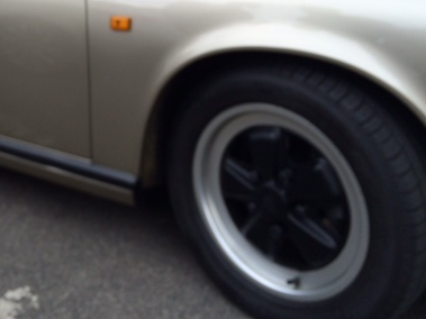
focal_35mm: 49
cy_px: 55
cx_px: 83
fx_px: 603
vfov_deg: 28.9
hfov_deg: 37.5
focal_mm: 4.15
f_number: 2.2
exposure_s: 1/562
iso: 32
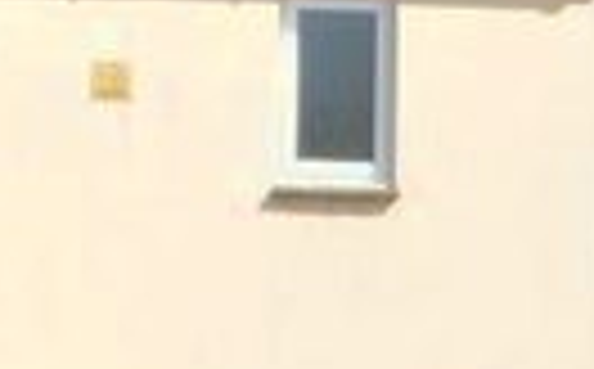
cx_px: 180
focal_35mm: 146
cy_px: 335
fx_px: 2359
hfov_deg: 14.3
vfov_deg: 8.9
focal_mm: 10
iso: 160
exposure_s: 1/60
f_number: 16
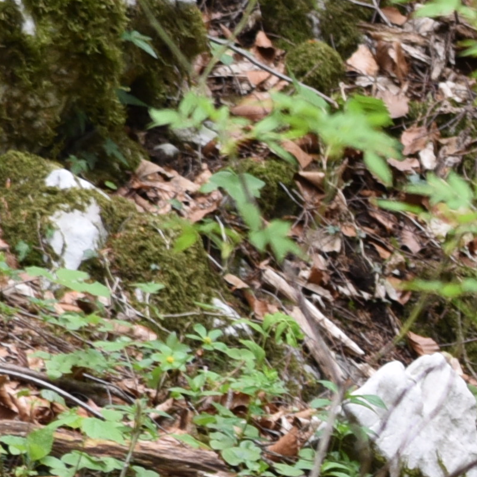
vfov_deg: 2.5
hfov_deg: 2.5
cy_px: 236
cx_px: 1513
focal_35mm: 699
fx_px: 10897
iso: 400
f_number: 5
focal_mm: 110
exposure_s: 1/100
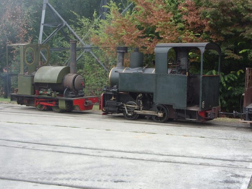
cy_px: 95
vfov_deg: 21.0
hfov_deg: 27.8
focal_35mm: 70
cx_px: 118
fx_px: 510
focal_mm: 9.3
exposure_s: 1/154
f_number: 3.1
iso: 50
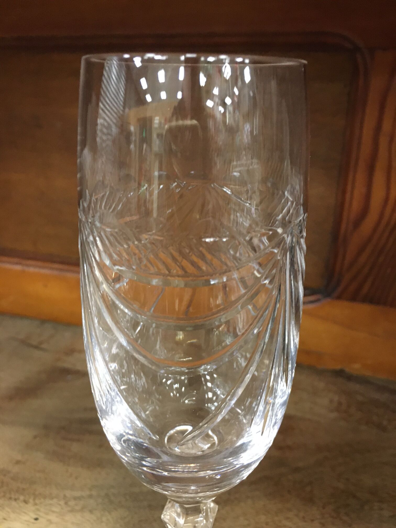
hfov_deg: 48.2
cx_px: 198
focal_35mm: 29
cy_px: 264
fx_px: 442
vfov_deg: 61.7
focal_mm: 4.15
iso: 200
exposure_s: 1/25
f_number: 2.2
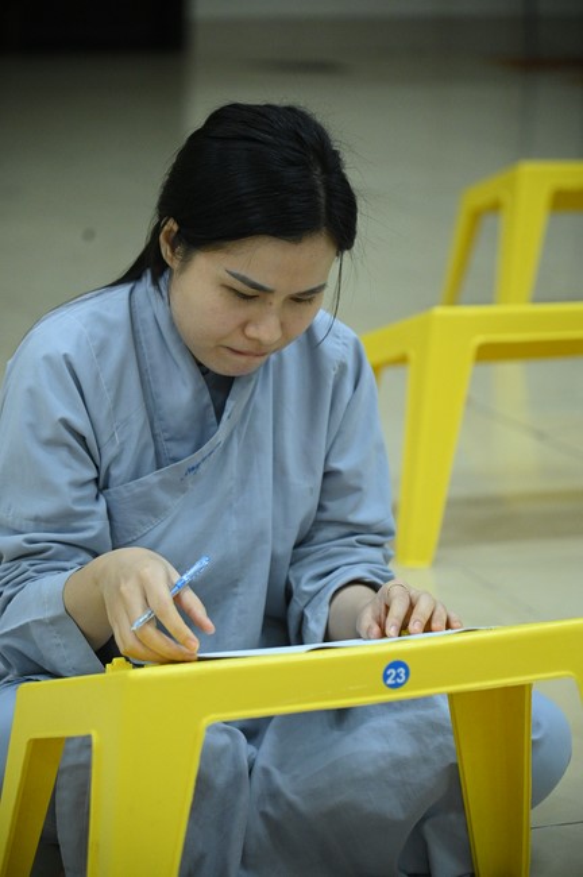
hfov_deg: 11.4
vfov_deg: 17.1
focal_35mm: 120
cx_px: 292
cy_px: 438
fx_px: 2921
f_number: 4
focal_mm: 120
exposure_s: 1/200
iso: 6400
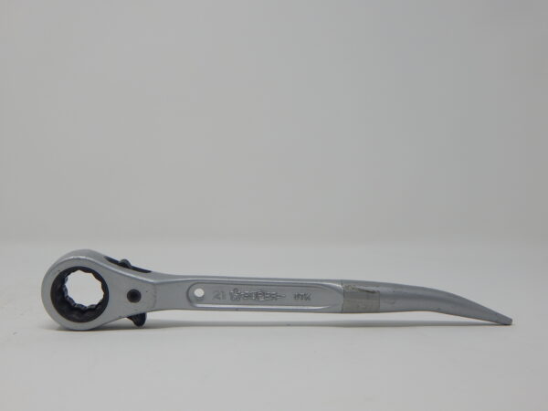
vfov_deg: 30.3
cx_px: 274
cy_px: 206
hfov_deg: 39.7
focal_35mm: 48
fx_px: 760
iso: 125
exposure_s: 1/125
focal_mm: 8.6
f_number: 3.7
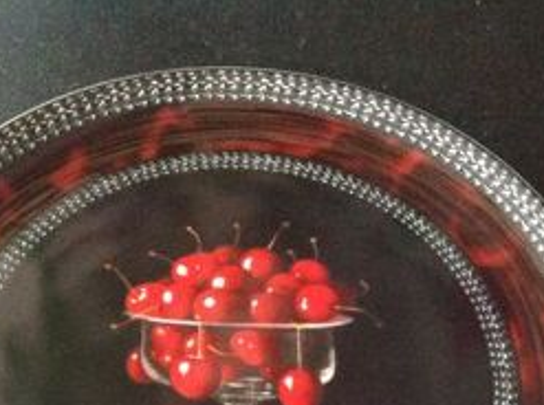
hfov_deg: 28.6
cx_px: 258
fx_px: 1066
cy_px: 392
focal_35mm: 68
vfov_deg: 20.9
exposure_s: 1/15
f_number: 2.4
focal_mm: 4.28
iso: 800
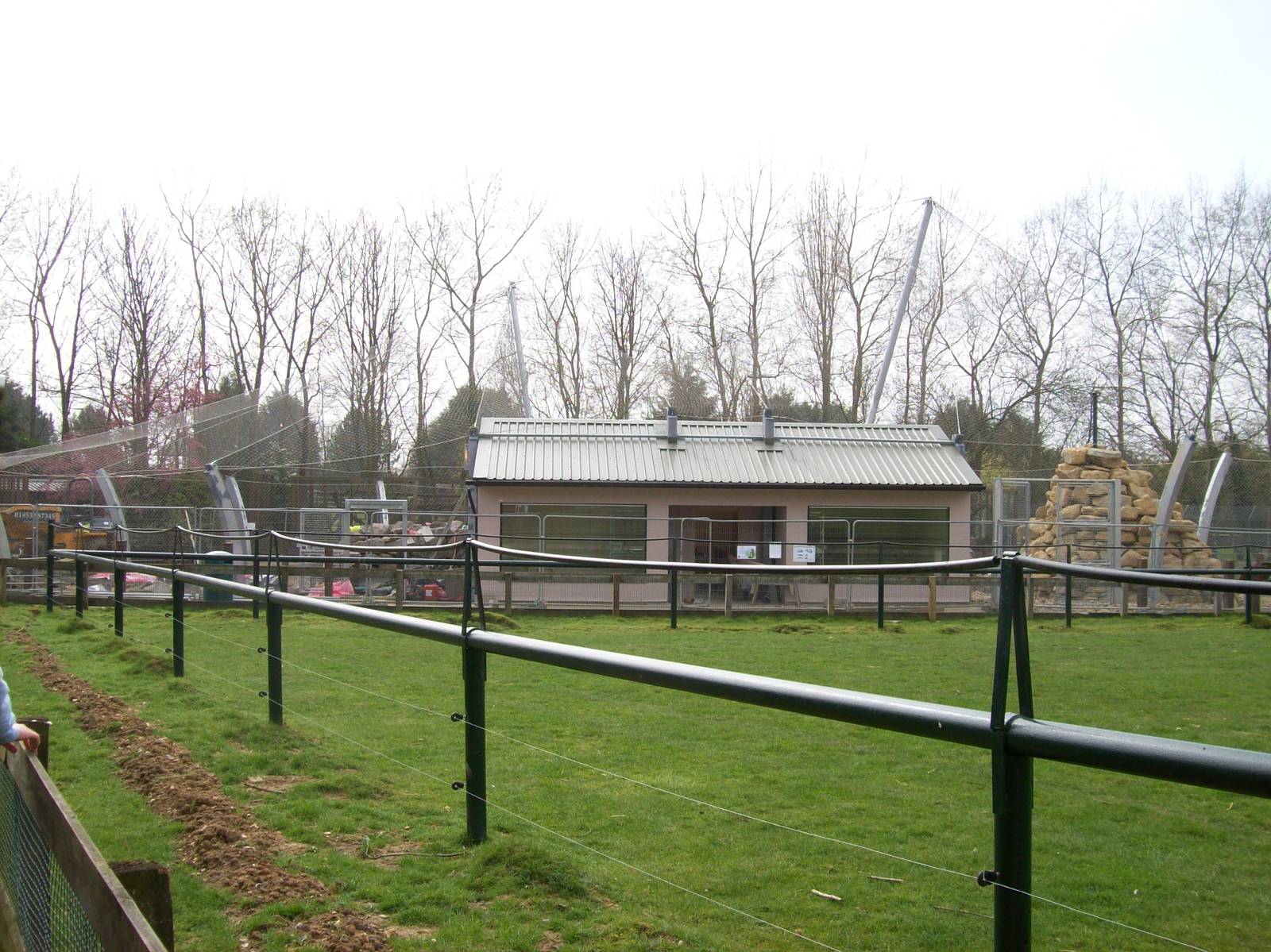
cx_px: 636
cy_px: 476
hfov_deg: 51.4
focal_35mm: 36
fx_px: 1321
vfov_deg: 39.6
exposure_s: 1/306
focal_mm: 6
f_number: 4.8
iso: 80
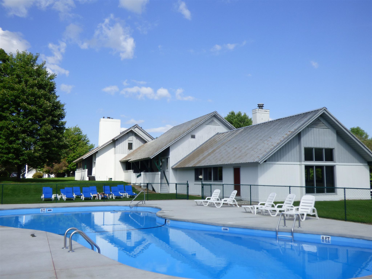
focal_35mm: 33
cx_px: 186
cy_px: 140
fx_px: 355
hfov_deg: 55.4
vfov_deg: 42.9
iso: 100
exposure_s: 1/1000
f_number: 3.4
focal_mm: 5.97
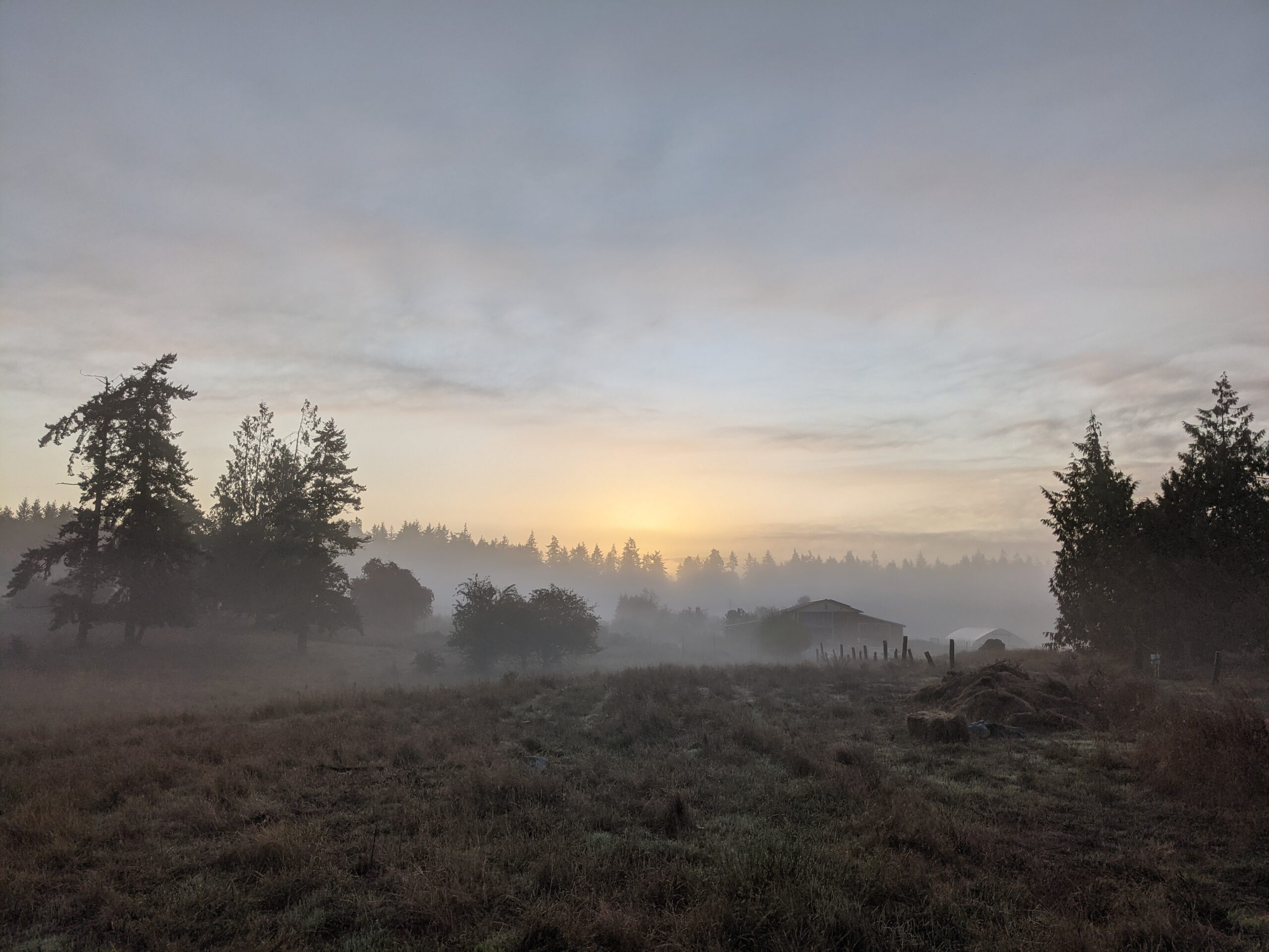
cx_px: 634
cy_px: 476
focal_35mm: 27
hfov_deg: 65.3
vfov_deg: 51.4
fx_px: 990
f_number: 1.73
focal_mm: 4.38
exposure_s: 1/1462
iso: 40
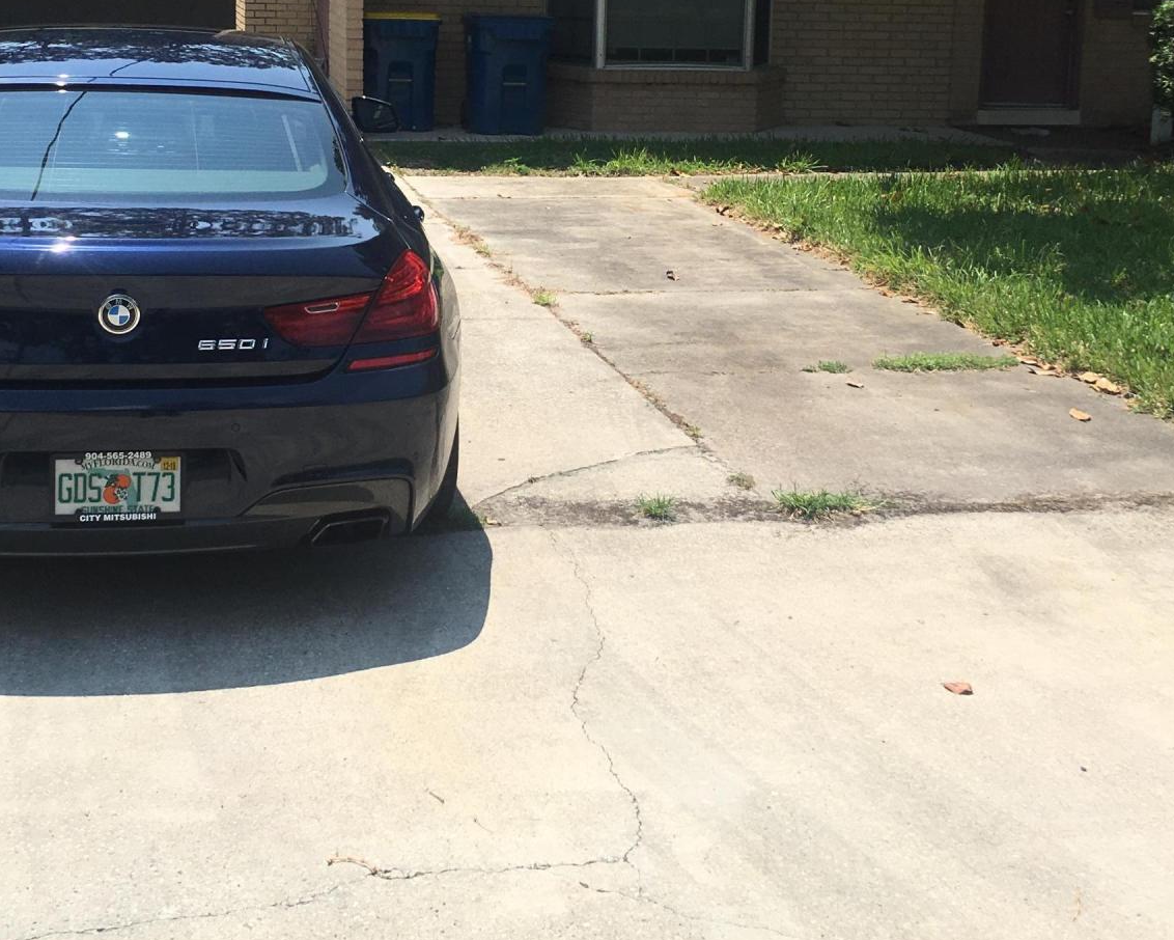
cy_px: 183
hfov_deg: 37.2
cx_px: 478
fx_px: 1738
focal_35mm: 50
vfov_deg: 29.5
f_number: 2.2
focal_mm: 4.15
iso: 25
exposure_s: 1/2137
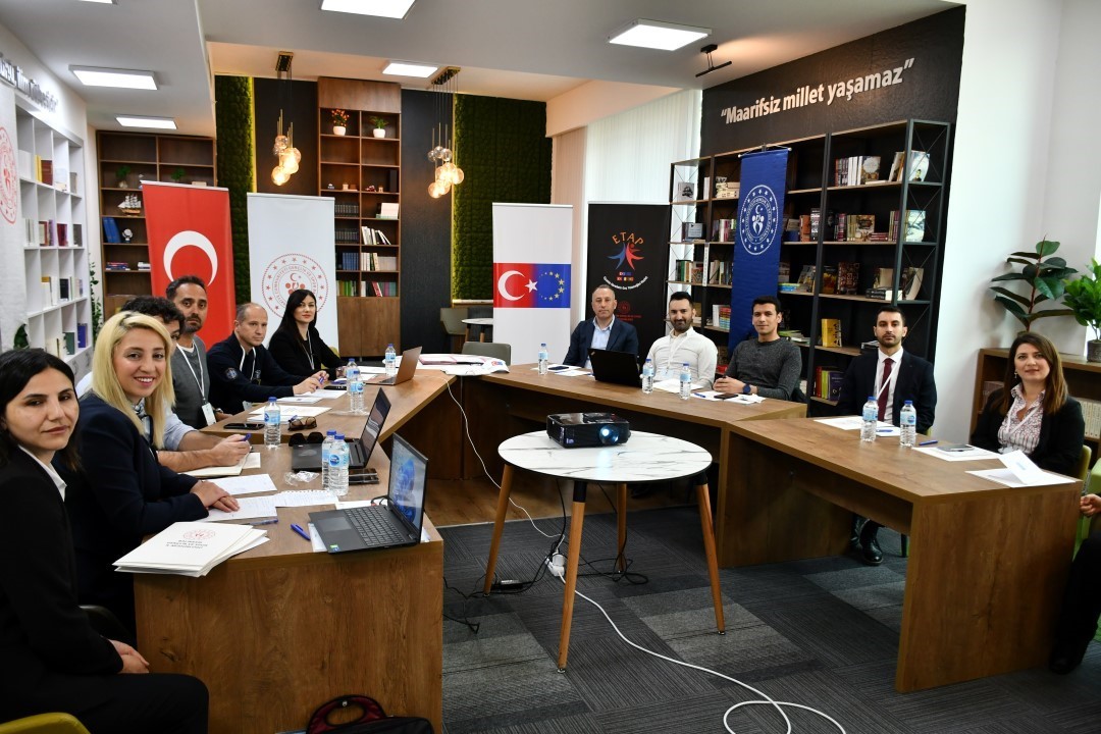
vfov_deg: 47.9
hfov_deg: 67.4
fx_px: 826
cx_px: 550
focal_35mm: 27
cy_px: 367
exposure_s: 1/200
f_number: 3.5
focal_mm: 18
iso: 800
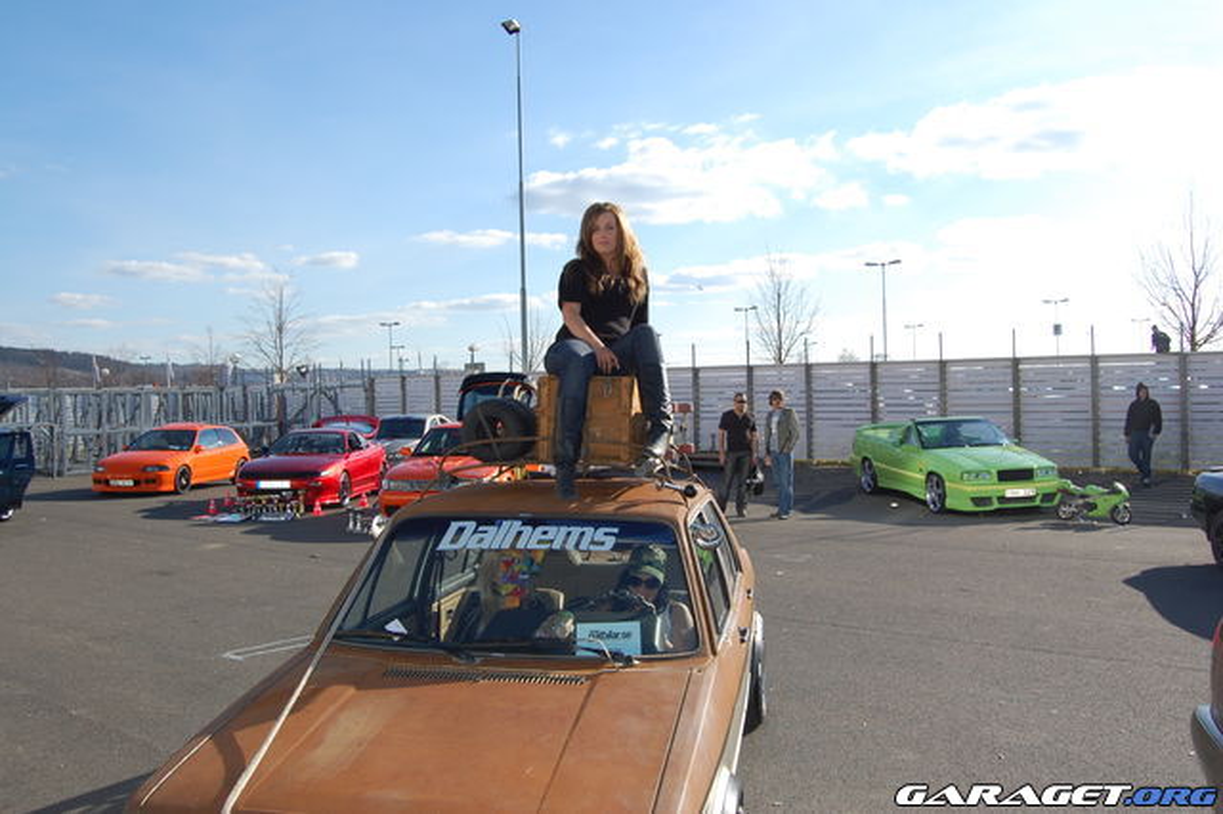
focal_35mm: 30
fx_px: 1019
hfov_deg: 62.0
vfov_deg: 43.6
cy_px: 407
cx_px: 612
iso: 200
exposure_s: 1/500
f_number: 7.1
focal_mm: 20
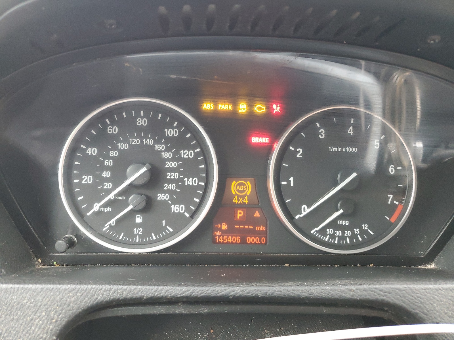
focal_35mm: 26
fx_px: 341
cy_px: 170
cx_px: 227
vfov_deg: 53.1
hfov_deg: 67.3
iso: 286
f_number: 1.5
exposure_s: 1/40
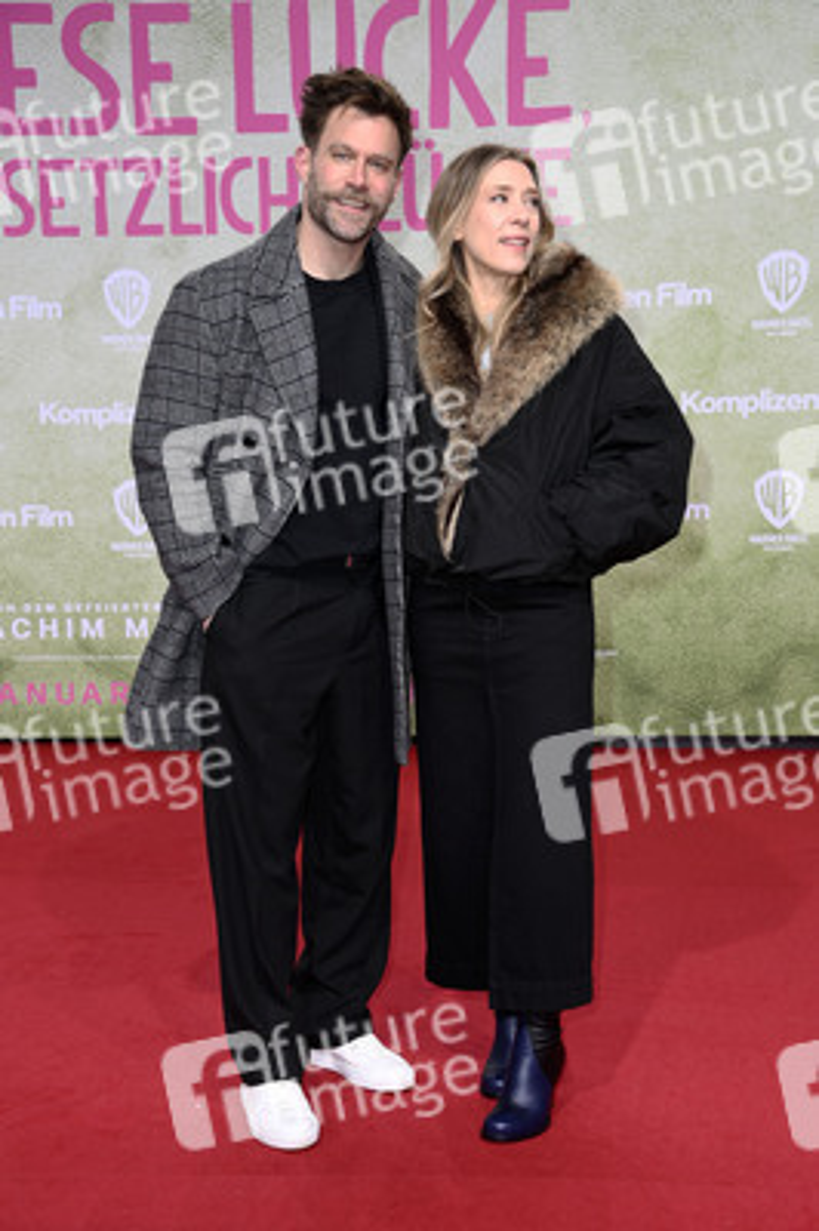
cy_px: 616
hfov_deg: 24.2
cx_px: 410
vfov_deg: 35.7
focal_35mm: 56
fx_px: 1914
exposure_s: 1/250
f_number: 5.6
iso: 640
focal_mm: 56
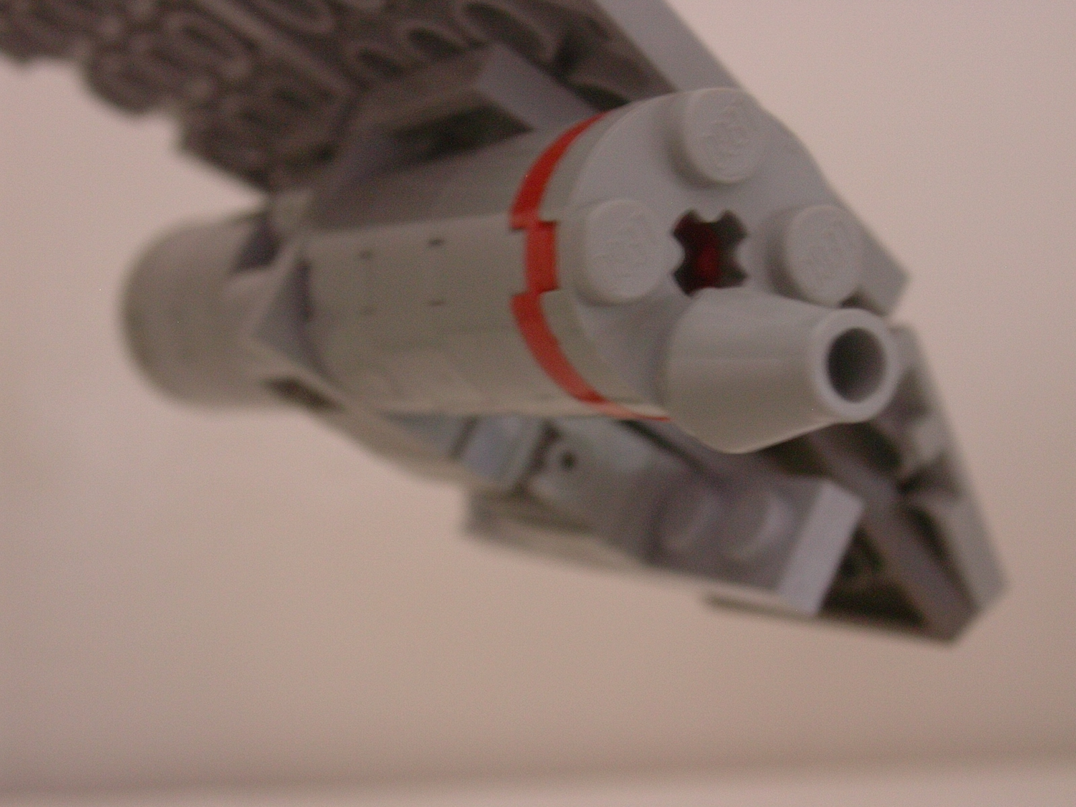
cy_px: 404
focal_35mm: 67
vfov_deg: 21.9
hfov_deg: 29.0
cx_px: 538
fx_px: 2083
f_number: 3.6
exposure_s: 1/4
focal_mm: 10.2
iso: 81
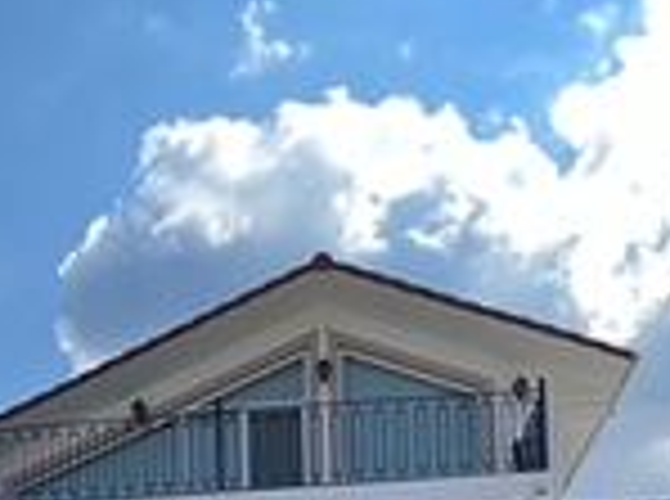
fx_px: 1081
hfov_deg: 33.9
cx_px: 193
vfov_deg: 18.9
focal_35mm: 56
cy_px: 937
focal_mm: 1.57
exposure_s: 1/774
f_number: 1.8
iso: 32
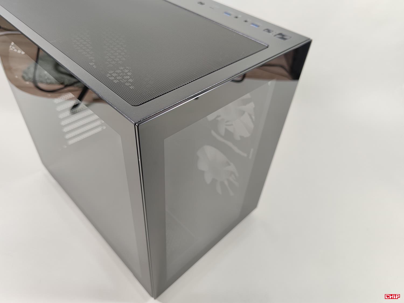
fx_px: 292
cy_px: 152
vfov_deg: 54.9
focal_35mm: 25
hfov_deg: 69.4
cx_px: 202
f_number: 1.85
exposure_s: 1/100
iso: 85
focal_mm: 6.78
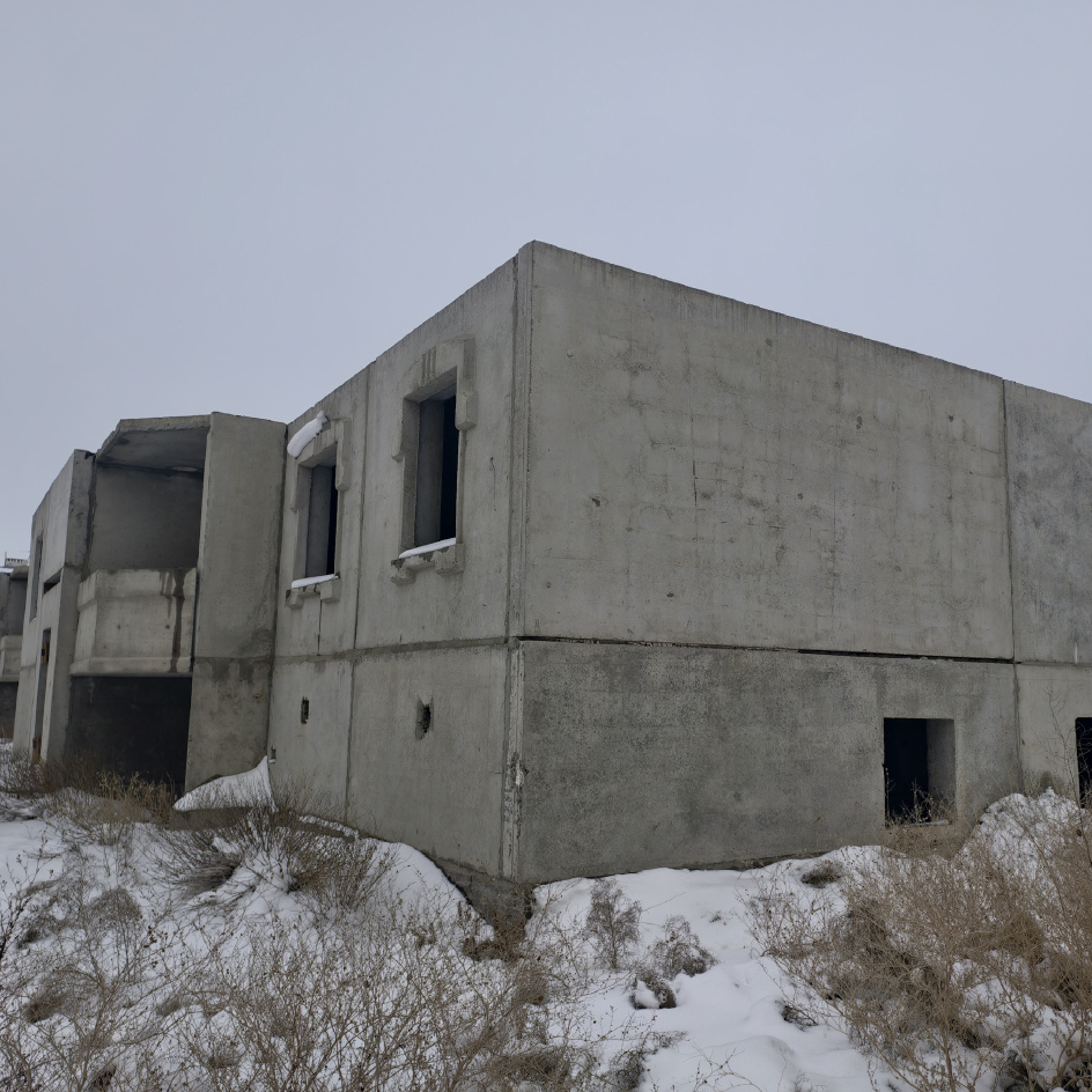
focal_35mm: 28
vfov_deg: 57.3
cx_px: 626
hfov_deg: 57.1
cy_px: 555
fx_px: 999
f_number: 1.57
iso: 72
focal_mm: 6.54
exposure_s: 1/1821
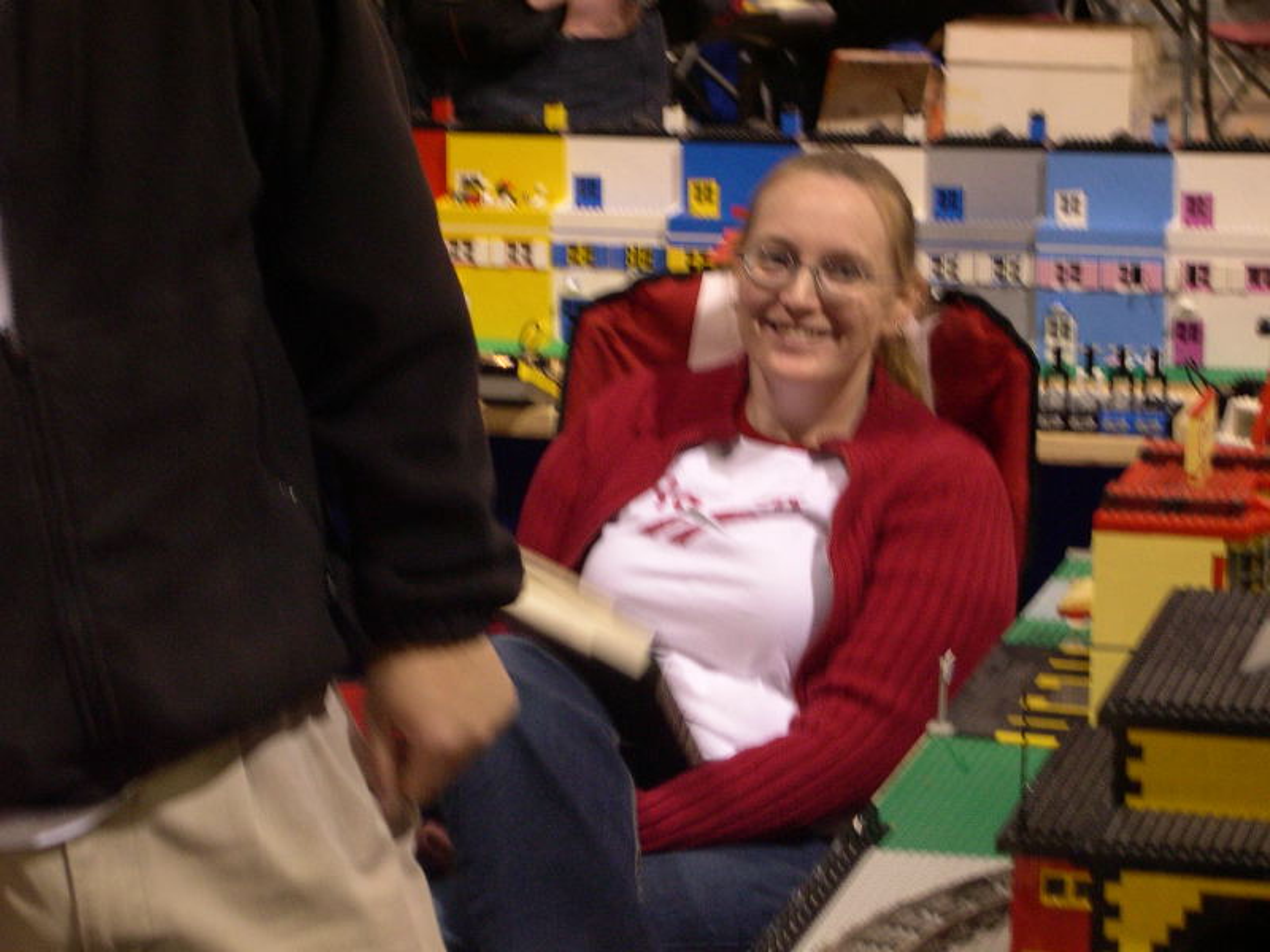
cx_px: 635
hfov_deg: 17.3
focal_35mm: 114
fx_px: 4182
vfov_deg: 13.0
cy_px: 476
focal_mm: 24
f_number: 4.9
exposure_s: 1/11.5
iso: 400
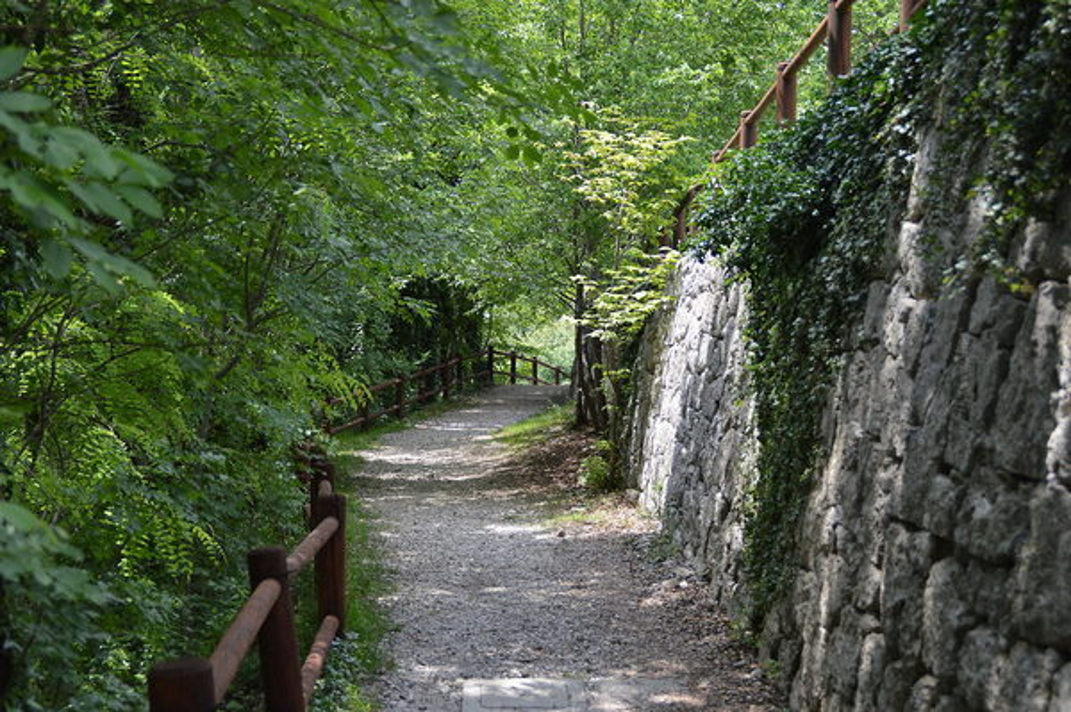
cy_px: 356
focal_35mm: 57
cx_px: 536
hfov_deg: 35.1
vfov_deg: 23.7
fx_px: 1694
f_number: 5.6
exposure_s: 1/250
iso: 200
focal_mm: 38
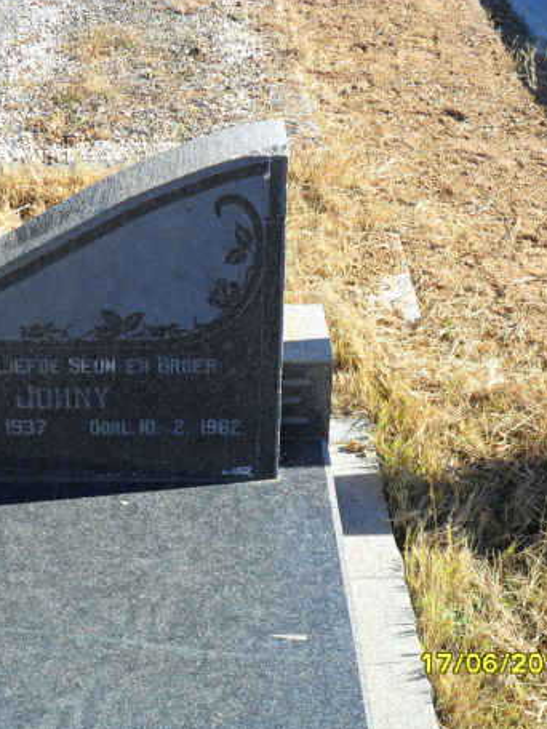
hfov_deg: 20.8
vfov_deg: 27.8
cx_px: 125
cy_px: 365
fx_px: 1475
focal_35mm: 70
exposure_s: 1/180
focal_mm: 9.3
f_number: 5
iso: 100
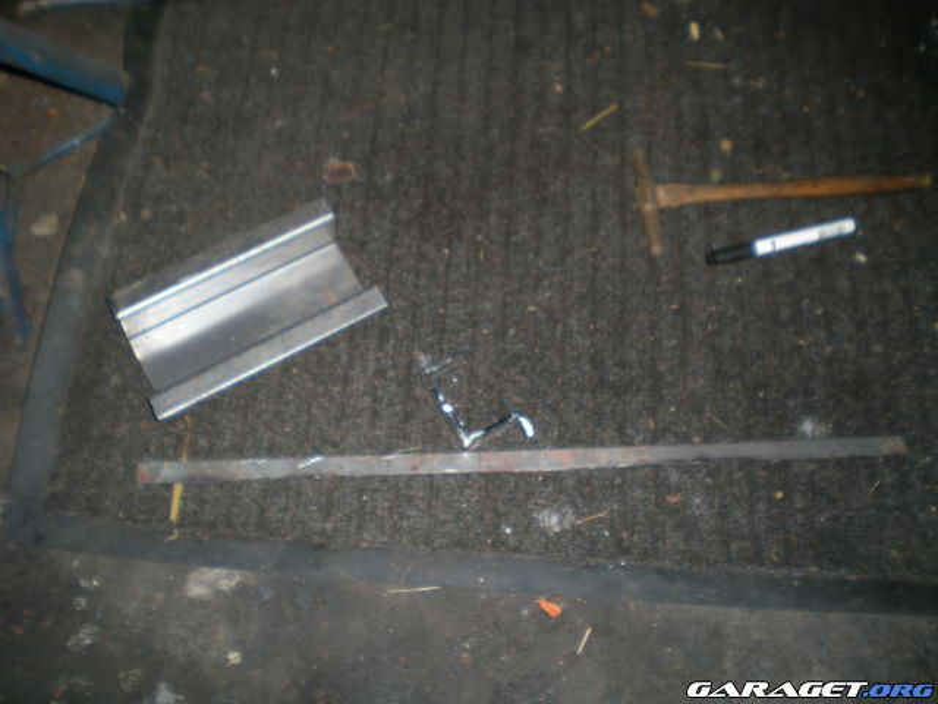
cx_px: 469
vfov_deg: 37.7
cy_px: 352
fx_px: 1030
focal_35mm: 38
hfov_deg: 49.0
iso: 50
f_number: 3.1
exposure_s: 1/60
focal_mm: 6.3
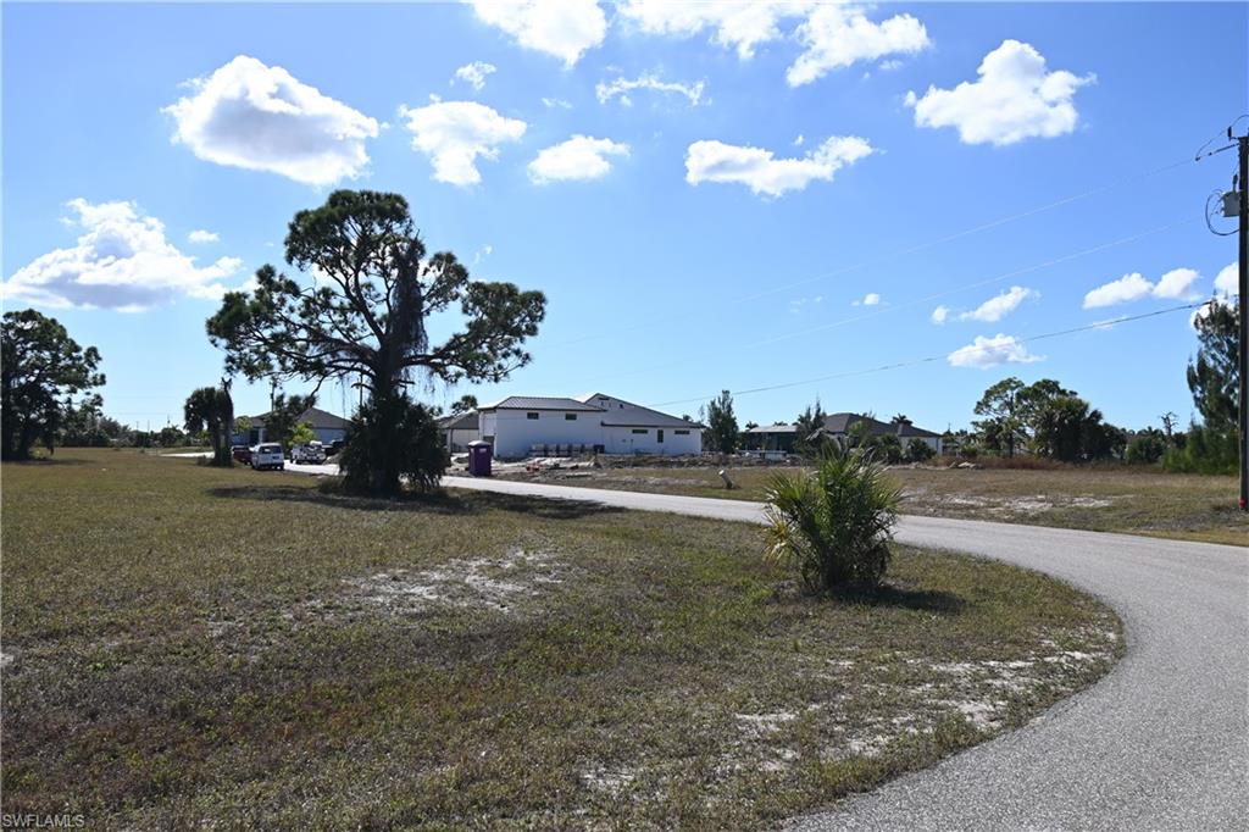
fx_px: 1040
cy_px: 416
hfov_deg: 61.9
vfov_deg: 43.6
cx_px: 624
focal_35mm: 30
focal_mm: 20
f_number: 8
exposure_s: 1/500
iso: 100
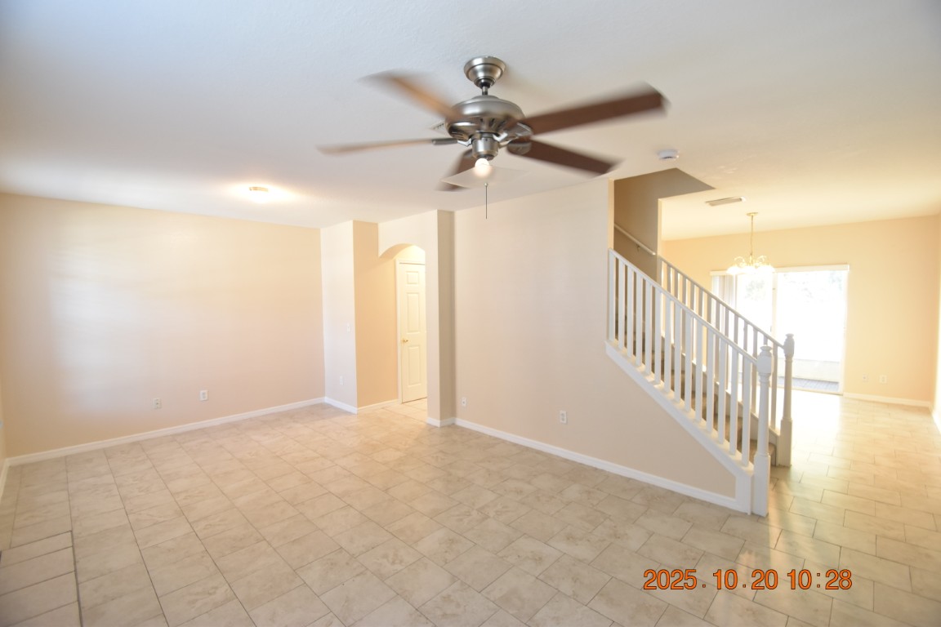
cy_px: 314
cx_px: 470
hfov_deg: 100.4
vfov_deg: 77.3
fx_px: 392
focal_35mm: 15
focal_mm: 10
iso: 800
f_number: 3.5
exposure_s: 1/30
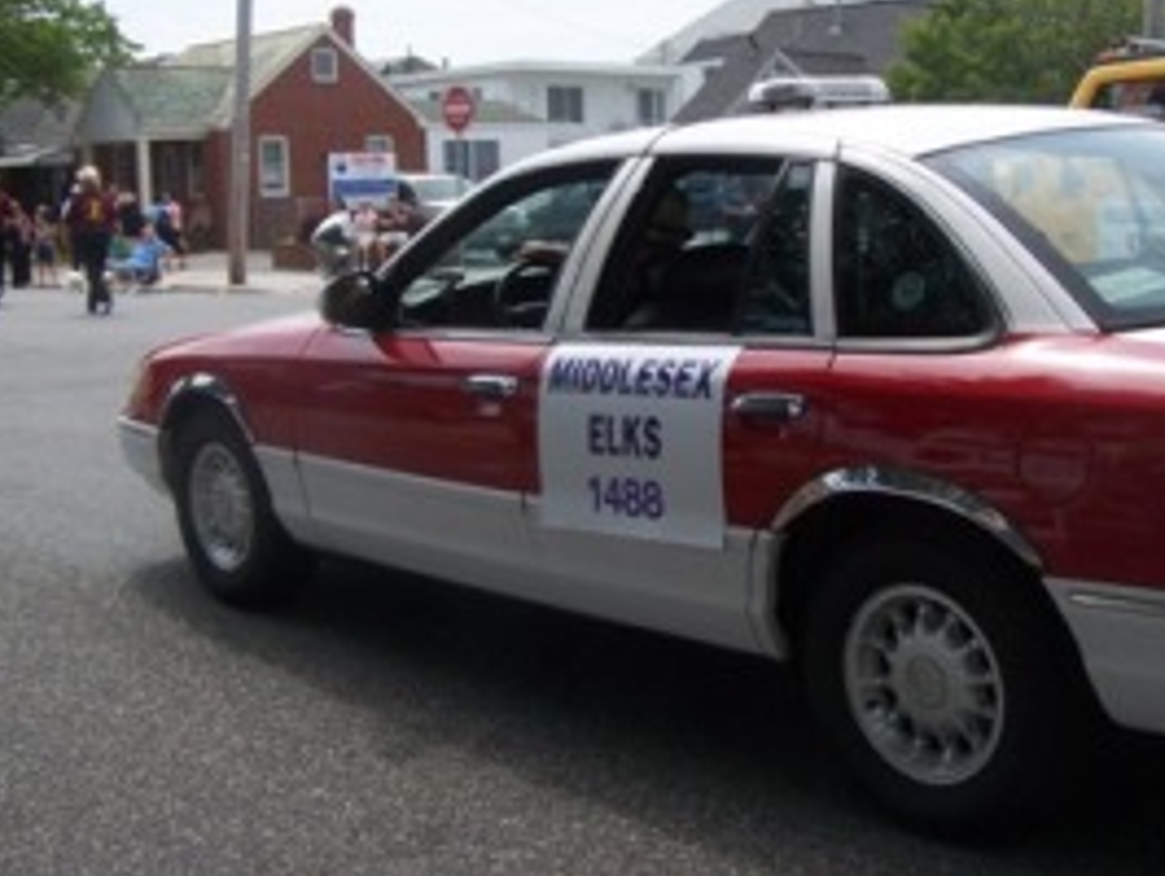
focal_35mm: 50
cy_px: 348
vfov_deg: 29.1
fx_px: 1684
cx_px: 736
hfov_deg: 37.9
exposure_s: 1/800
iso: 80
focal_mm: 6.3
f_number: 4
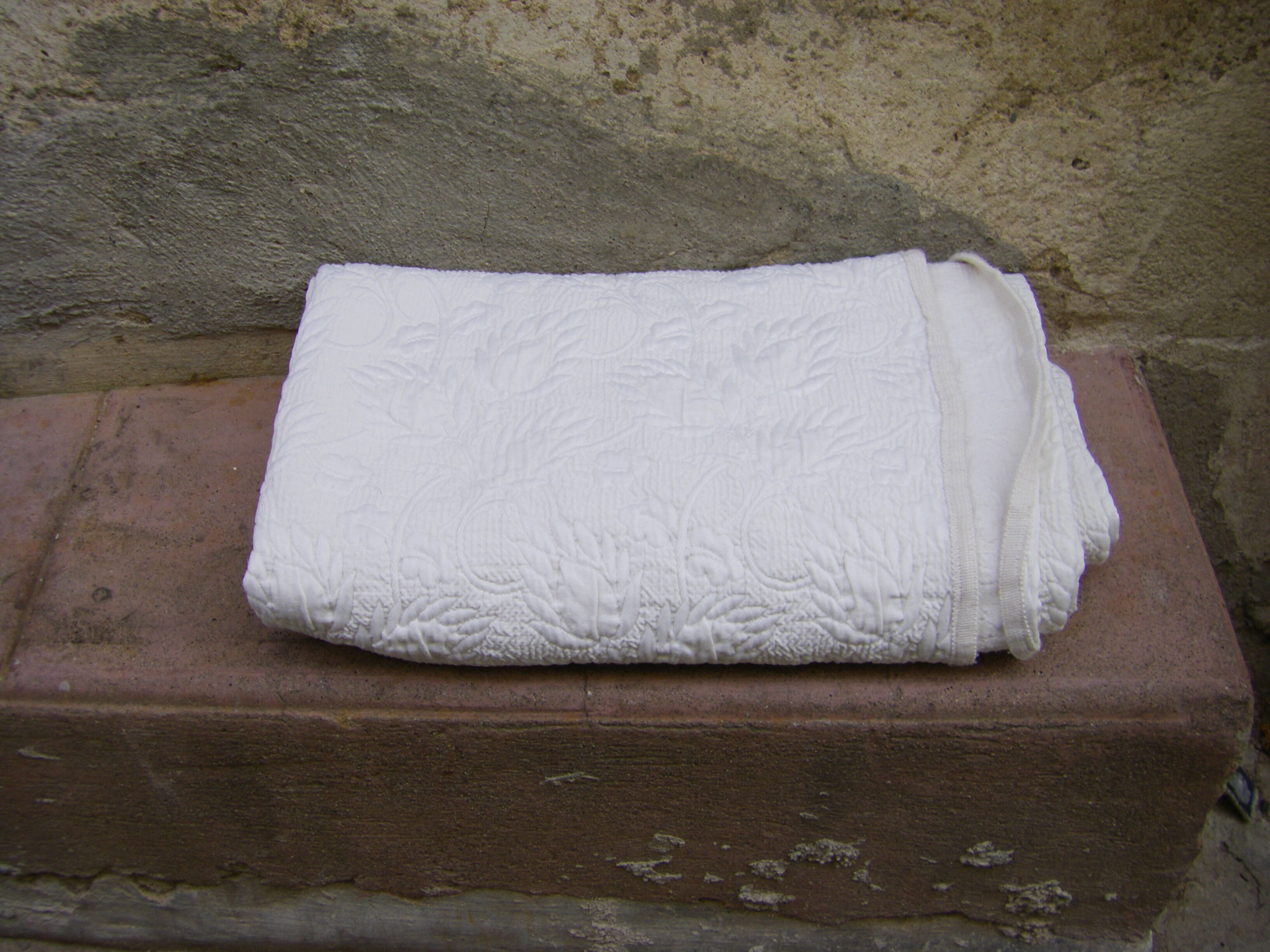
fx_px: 1394
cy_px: 476
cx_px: 635
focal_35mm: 38
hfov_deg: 49.0
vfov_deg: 37.7
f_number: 3.5
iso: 64
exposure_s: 1/125
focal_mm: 6.3
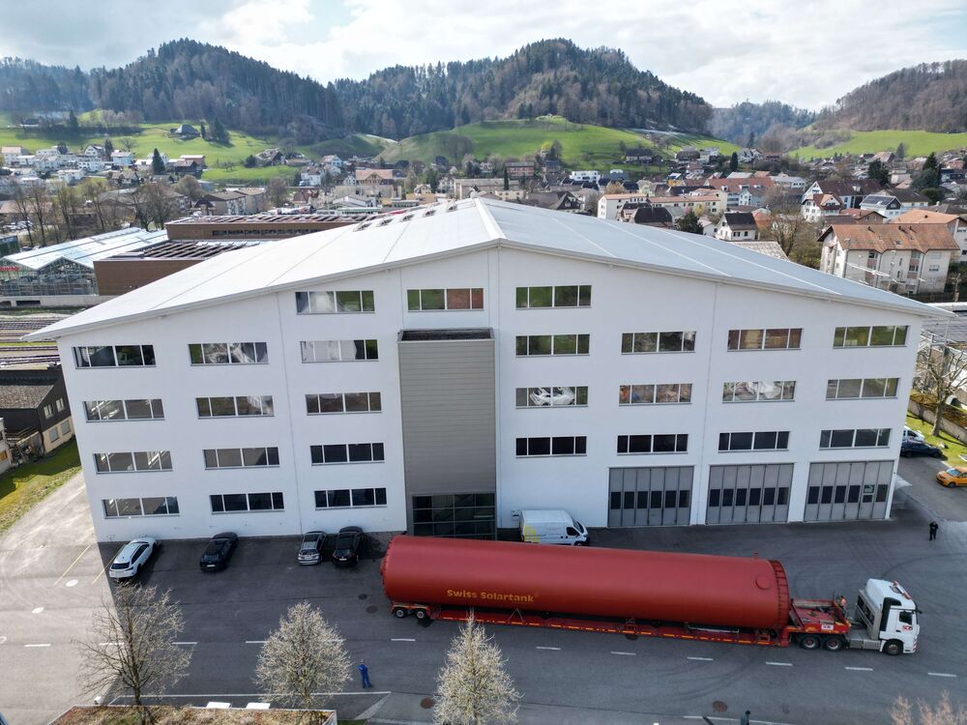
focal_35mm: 24
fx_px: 670
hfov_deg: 71.6
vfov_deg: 56.8
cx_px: 484
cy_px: 362
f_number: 1.7
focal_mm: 6.72
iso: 200
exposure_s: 1/2500
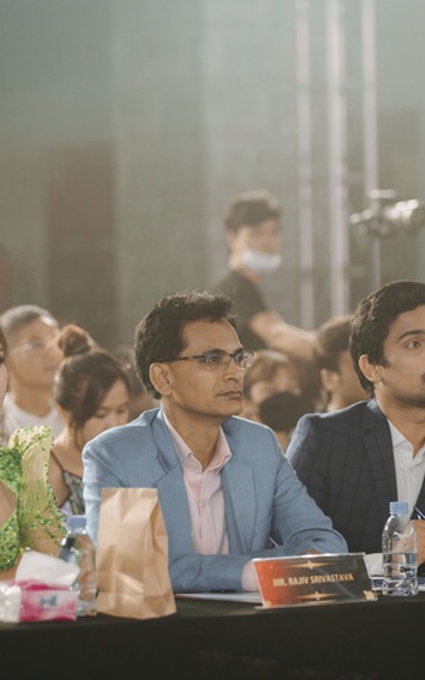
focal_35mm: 159
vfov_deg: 13.2
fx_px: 2948
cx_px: 285
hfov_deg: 8.2
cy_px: 338
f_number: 2.8
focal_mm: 103
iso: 400
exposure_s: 1/100
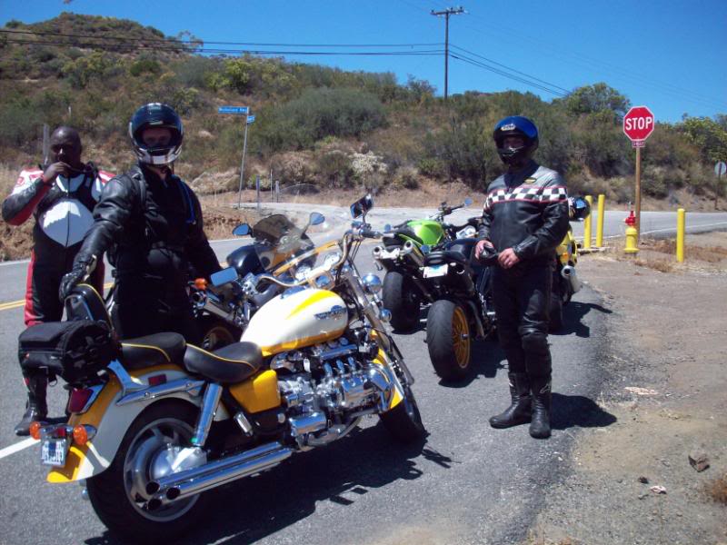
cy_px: 272
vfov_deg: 38.7
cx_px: 364
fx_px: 777
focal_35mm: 37
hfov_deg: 50.1
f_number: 5.6
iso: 80
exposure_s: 1/295
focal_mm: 6.2
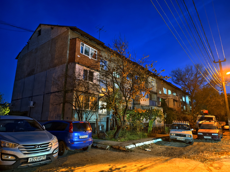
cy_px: 86
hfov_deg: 73.9
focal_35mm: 23
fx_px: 153
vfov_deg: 58.9
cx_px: 115
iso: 8588
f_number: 1.57
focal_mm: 6.54
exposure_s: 1/4
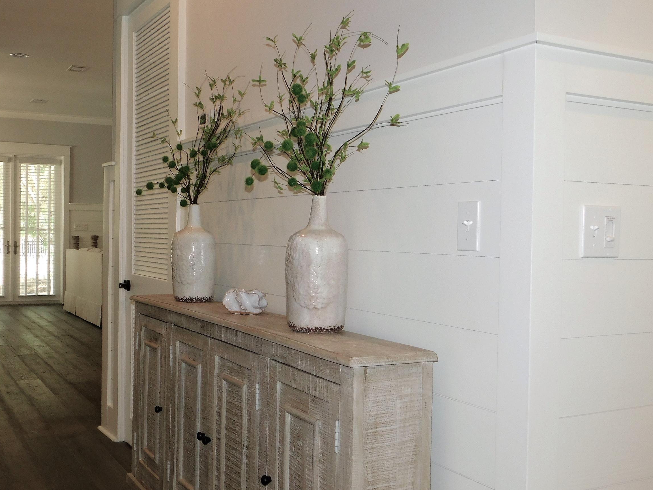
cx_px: 249
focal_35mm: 39
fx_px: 736
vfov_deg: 36.8
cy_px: 249
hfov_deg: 47.5
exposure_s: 1/30
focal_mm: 5.3
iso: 200
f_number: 3.2
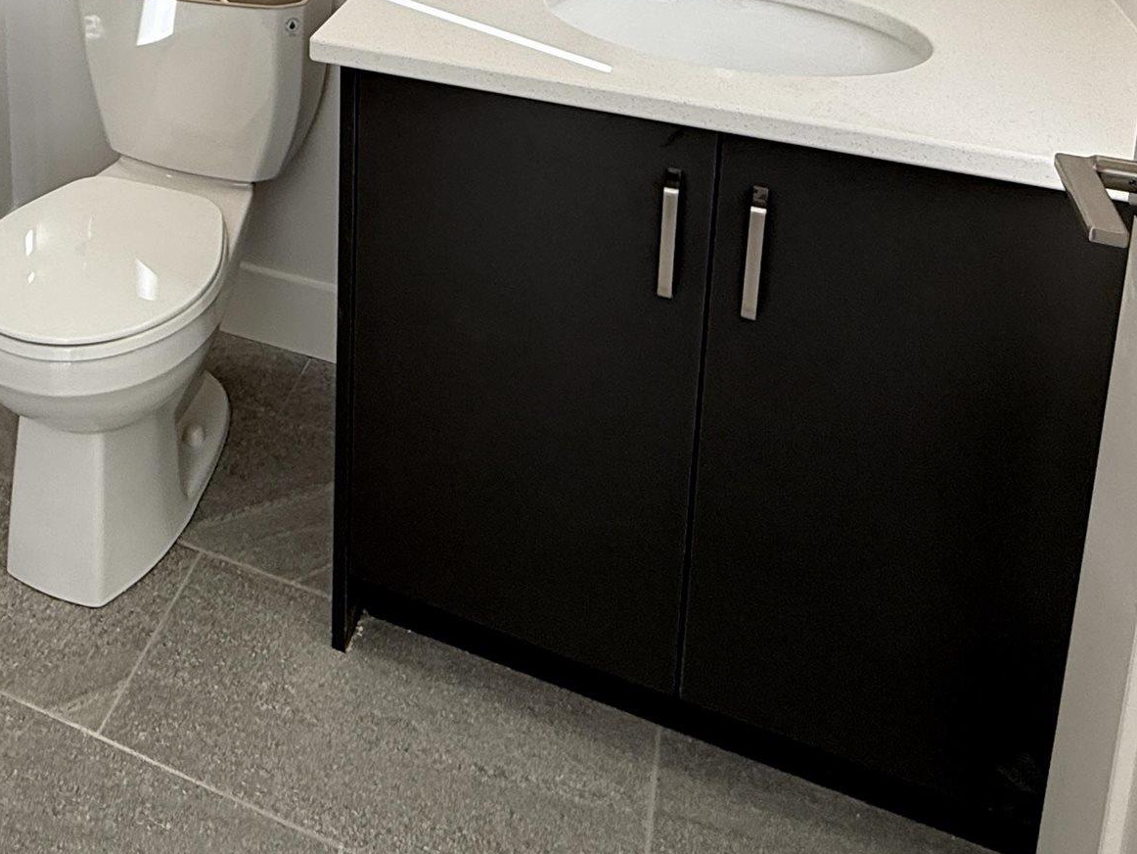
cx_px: 183
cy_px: -185
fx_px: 1216
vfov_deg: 31.8
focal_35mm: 37
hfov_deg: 46.7
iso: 125
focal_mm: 2.22
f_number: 2.2
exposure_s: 1/120
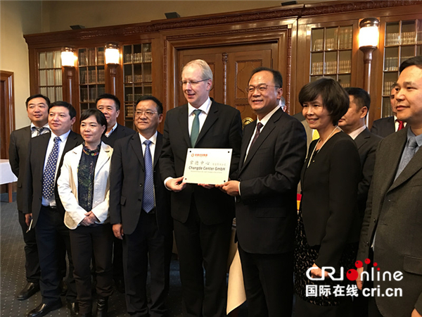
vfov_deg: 48.2
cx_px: 211
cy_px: 158
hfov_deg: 61.7
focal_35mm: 29
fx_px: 354
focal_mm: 4.15
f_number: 2.2
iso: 100
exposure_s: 1/8
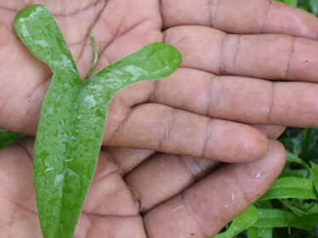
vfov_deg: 19.4
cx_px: 59
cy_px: 132
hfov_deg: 25.2
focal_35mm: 76
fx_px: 698
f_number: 5
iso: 400
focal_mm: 28
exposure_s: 1/100
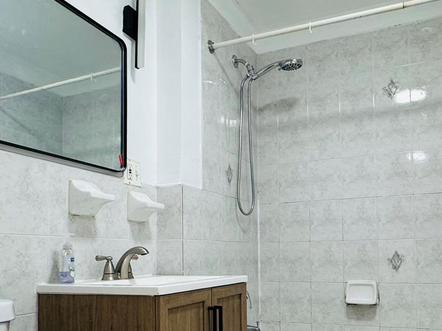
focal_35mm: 34
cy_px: 237
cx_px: 257
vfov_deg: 40.9
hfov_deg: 53.7
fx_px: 434
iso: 160
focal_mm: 2.22
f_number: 2.2
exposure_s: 1/120
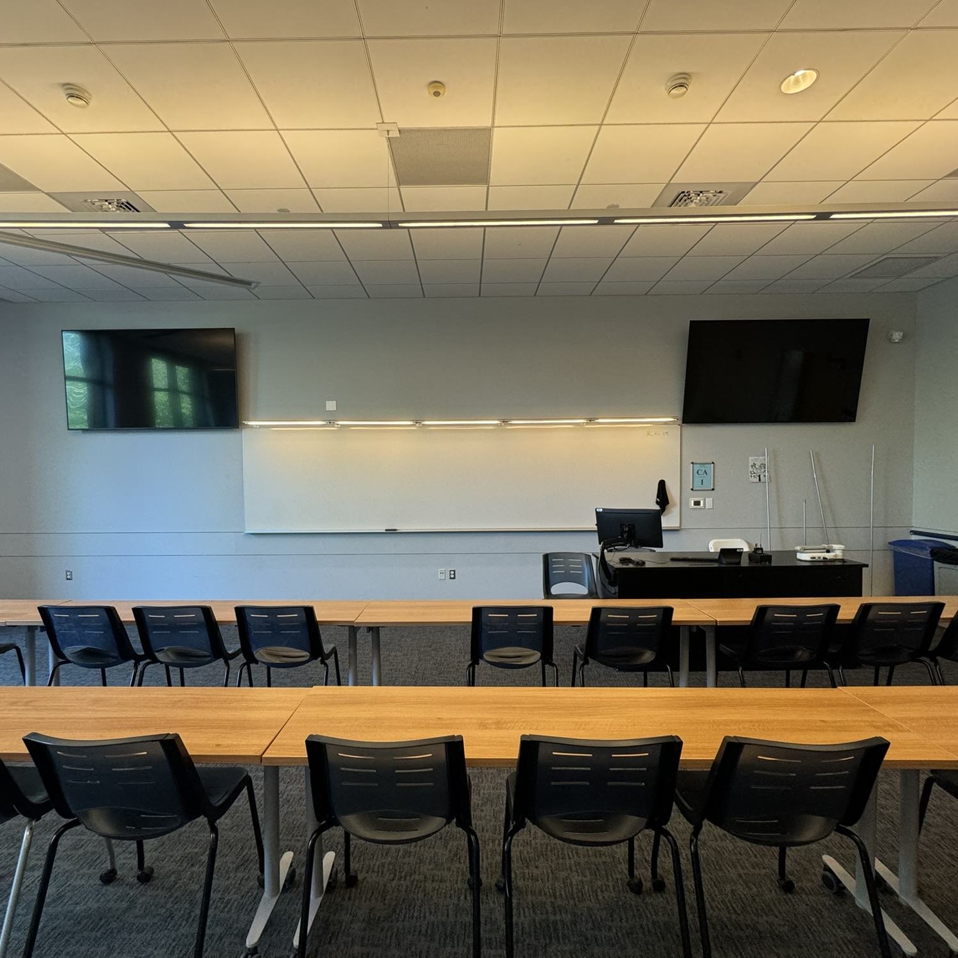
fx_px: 532
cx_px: 461
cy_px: 486
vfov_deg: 84.0
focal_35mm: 17
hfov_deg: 83.9
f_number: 2.2
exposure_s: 1/60
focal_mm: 2.22
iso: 200
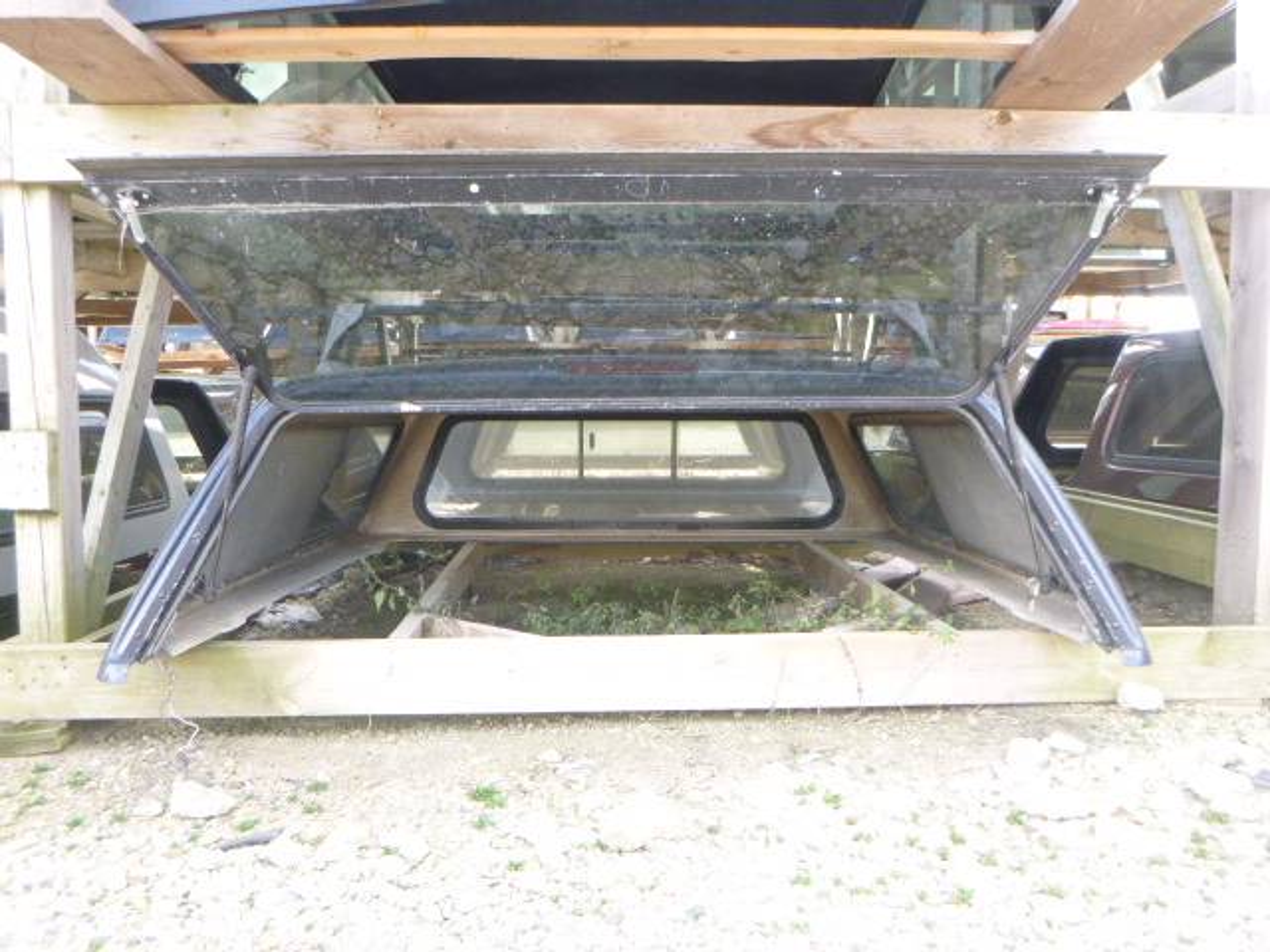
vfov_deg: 51.4
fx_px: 991
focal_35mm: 27
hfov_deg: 65.3
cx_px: 635
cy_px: 476
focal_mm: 4.8
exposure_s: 1/60
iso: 250
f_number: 4
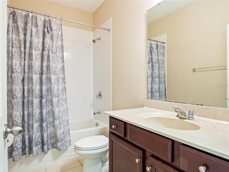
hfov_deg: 81.7
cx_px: 114
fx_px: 132
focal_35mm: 20
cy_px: 86
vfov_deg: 66.0
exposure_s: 1/13
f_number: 6.3
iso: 3200
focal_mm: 10
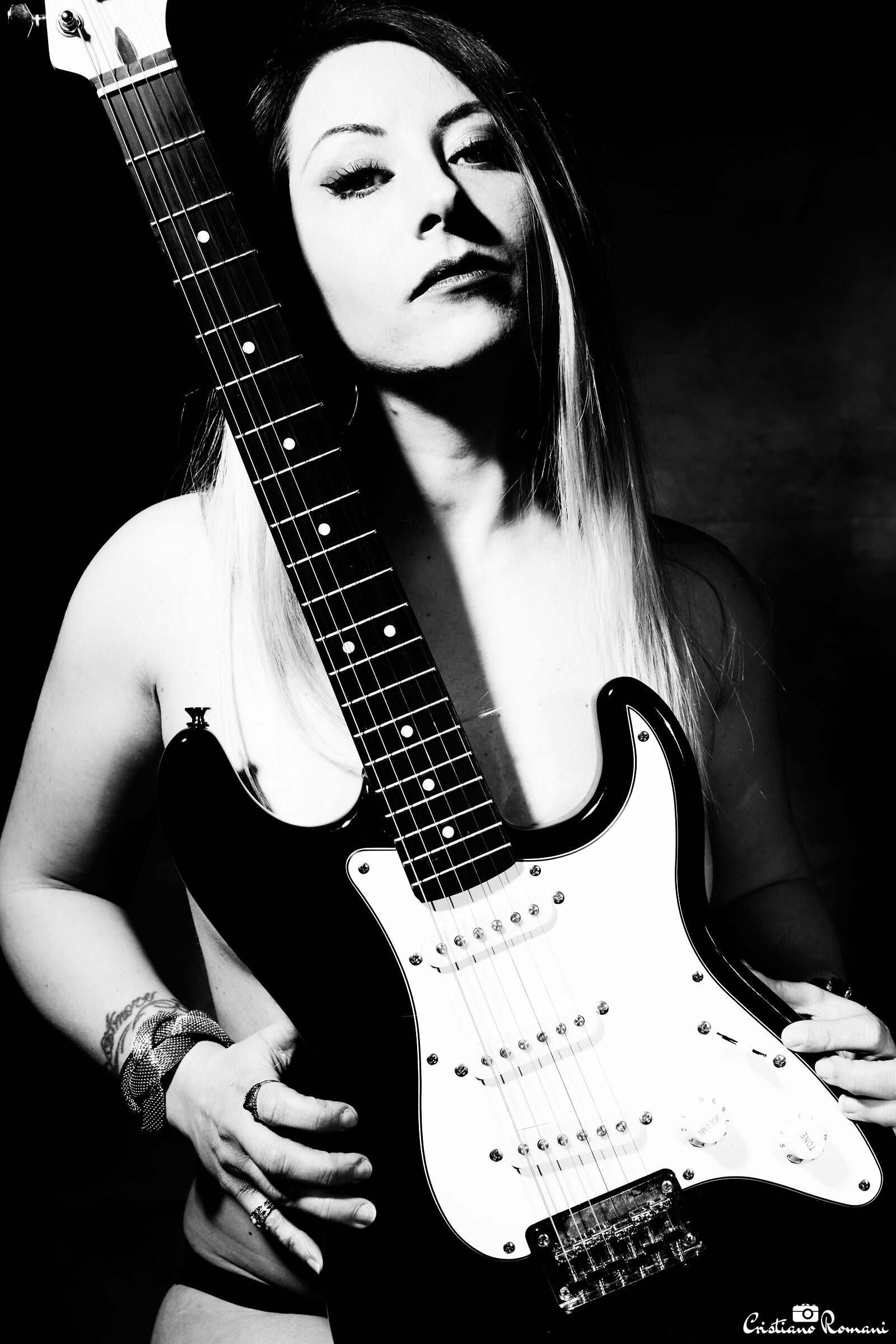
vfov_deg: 36.2
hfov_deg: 24.6
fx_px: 2053
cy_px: 672
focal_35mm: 55
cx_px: 448
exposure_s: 1/125
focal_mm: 55
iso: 100
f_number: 8
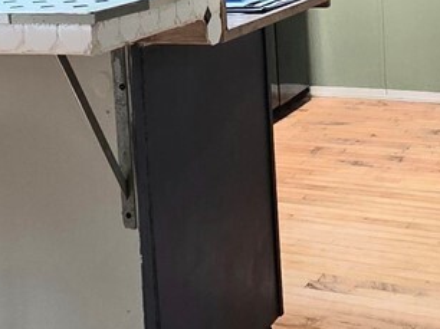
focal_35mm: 68
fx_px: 864
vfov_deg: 20.4
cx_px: 171
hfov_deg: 28.5
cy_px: -46
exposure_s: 1/60.2
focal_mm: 2.2
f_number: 1.9
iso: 250
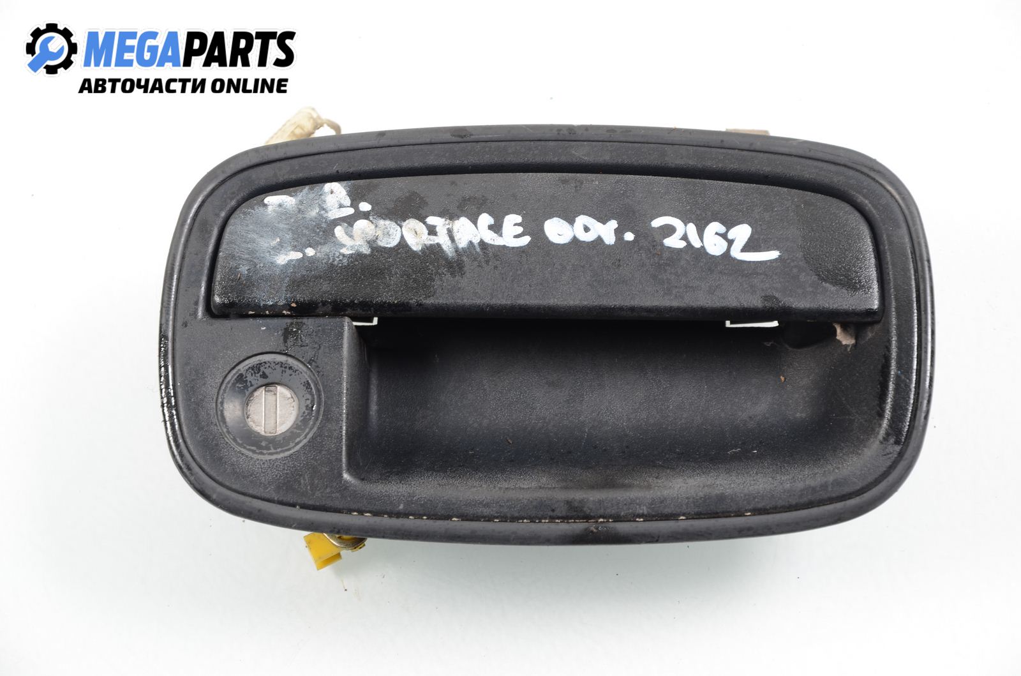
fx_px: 4457
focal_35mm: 158
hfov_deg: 13.1
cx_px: 510
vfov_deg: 8.7
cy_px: 338
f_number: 8
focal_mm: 105
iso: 100
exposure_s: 1/160
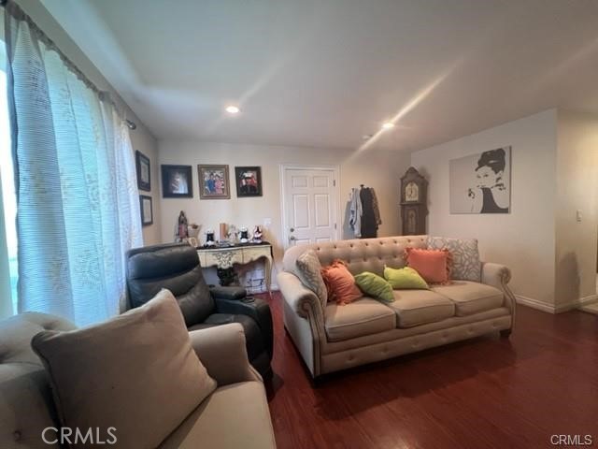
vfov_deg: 89.9
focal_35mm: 13
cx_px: 299
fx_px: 225
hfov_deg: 106.2
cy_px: 224
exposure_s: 1/60
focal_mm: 1.57
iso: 320
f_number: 1.8
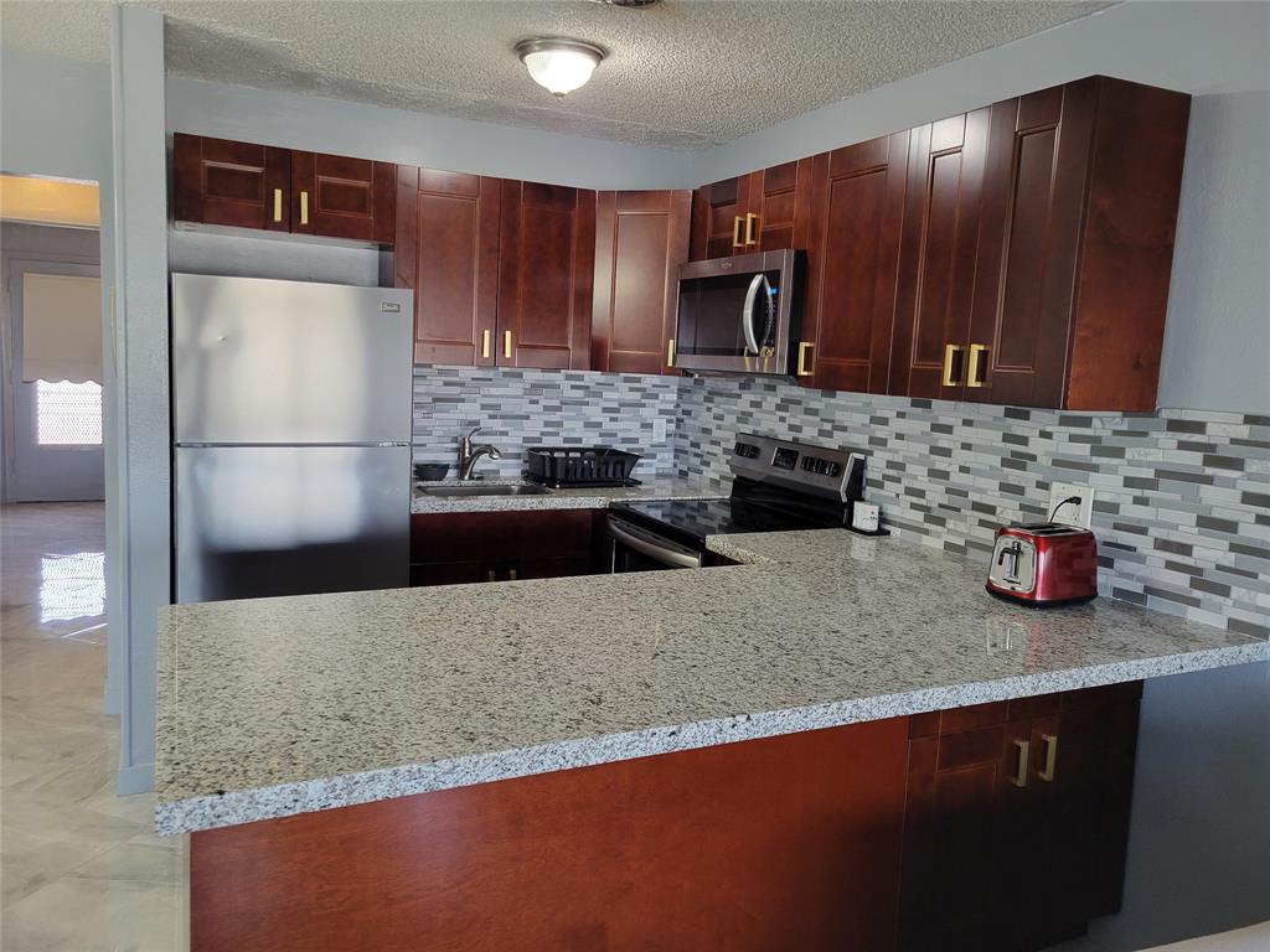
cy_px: 476
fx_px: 954
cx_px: 635
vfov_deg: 53.1
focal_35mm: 26
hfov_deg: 67.3
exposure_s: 1/60
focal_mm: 5.4
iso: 250
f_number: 1.8
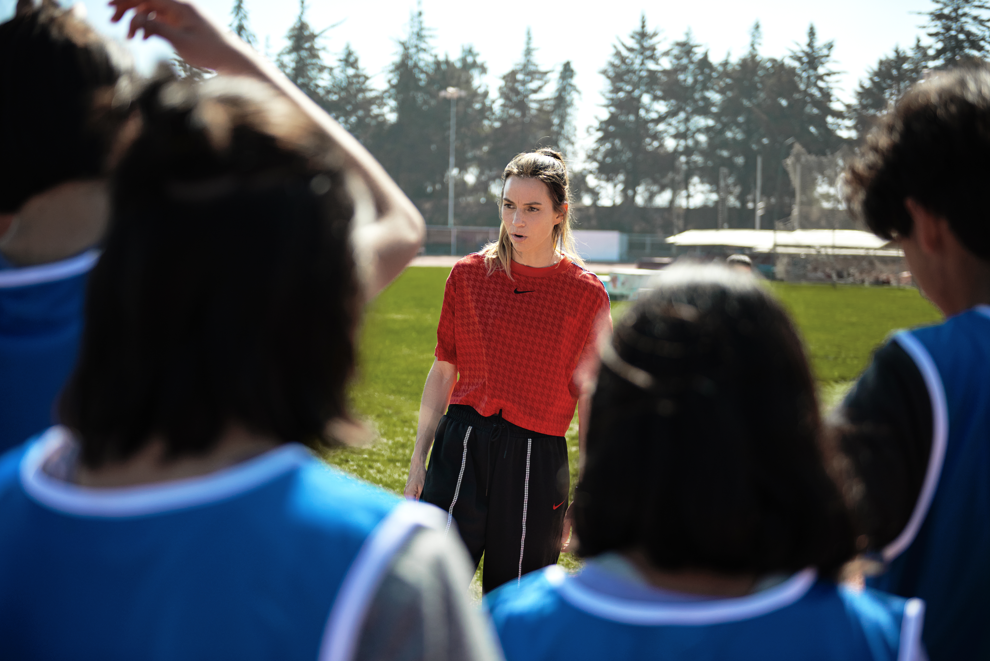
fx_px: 1375
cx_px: 495
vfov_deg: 27.0
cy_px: 330
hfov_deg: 39.6
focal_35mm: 50
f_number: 2.8
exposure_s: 1/4000
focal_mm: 50
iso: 200
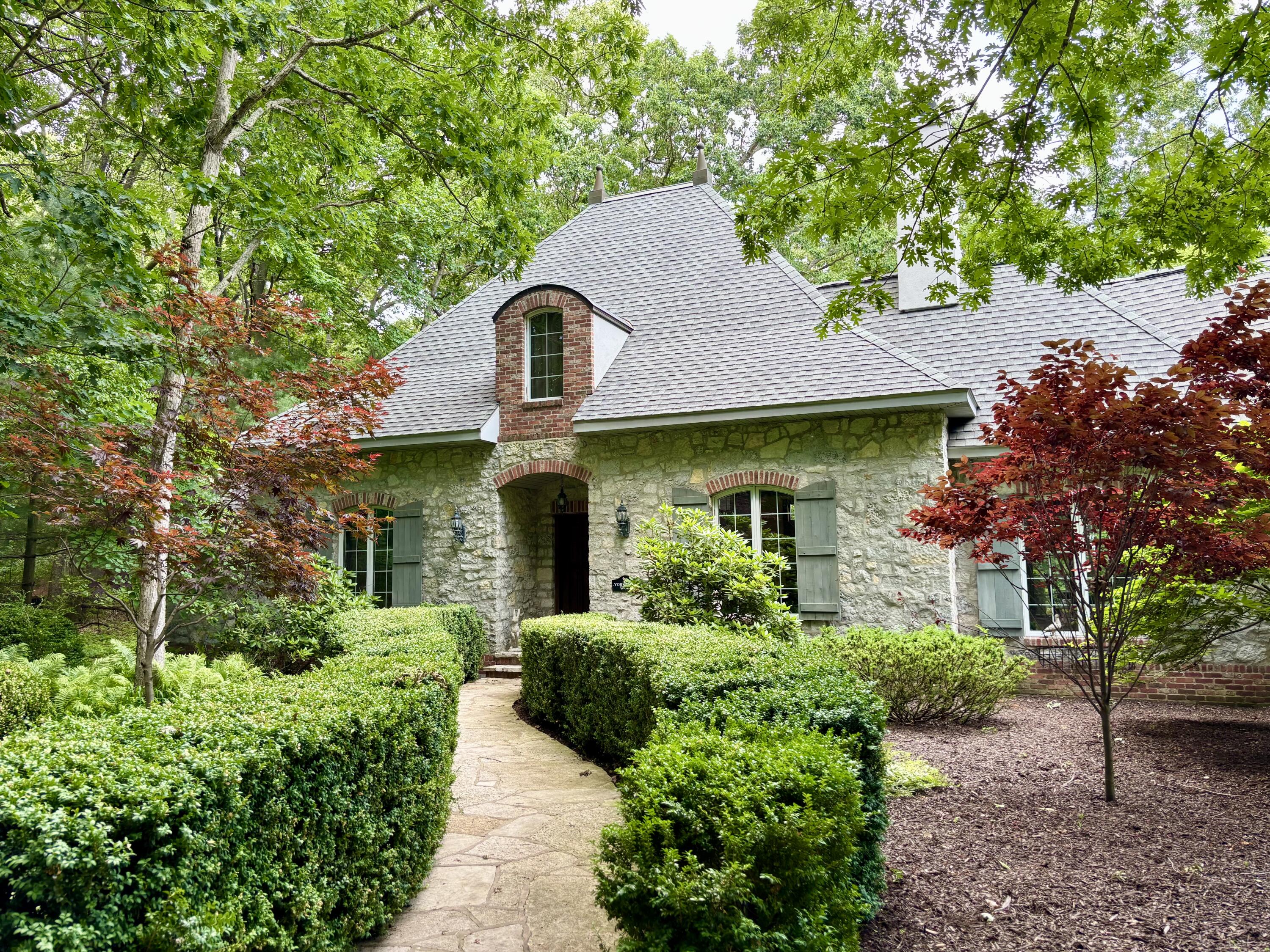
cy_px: 476
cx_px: 635
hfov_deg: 67.3
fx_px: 954
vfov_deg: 53.1
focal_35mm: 26
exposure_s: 1/121
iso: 32
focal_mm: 5.96
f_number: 1.6
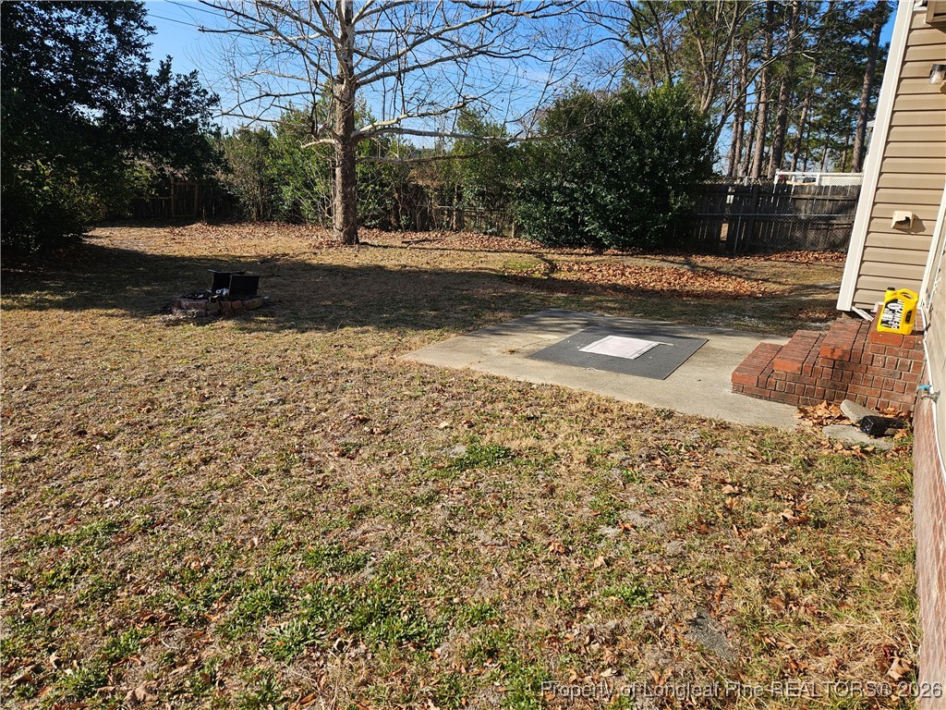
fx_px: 629
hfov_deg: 73.9
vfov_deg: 58.9
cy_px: 355
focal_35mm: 23
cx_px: 473
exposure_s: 1/1258
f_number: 1.8
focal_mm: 5.4
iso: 25
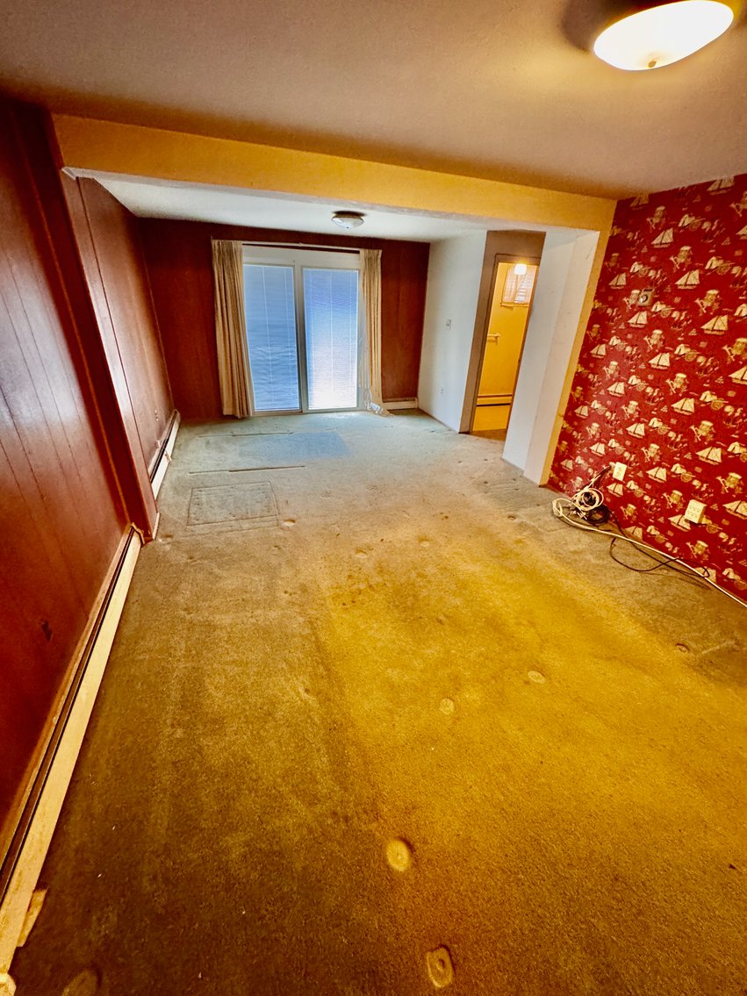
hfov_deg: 85.7
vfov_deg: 102.1
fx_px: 403
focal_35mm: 14
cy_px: 498
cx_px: 374
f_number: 2.2
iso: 500
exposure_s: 1/60
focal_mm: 2.22
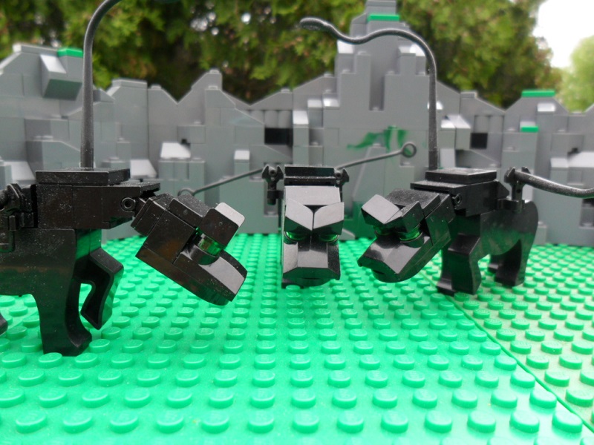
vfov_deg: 51.4
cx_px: 297
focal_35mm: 27
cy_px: 222
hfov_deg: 65.3
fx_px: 463
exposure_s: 1/180
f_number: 3.5
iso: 100
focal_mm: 4.9
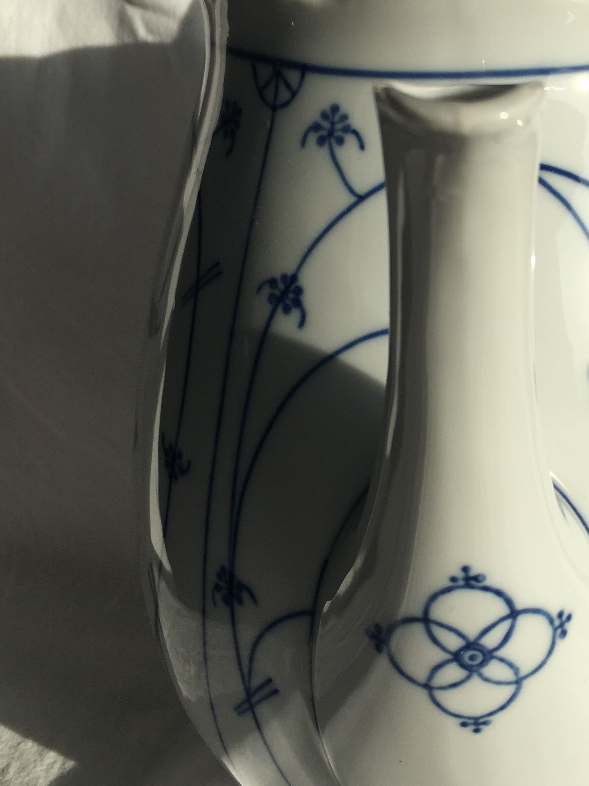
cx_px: 449
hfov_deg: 28.6
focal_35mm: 50
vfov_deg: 38.1
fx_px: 1134
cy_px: 325
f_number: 2.2
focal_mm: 4.15
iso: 25
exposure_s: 1/1026
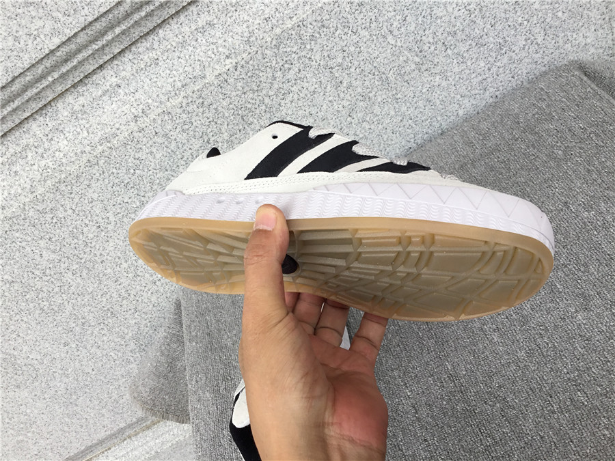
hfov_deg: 58.4
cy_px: 230
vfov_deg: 45.4
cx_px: 308
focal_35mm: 31
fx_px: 551
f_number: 2.4
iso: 25
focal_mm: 3.3
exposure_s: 1/231
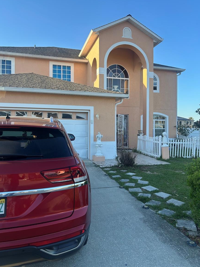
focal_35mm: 27
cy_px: 129
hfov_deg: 51.4
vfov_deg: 65.3
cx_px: 99
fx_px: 208
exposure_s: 1/1019
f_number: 1.5
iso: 50
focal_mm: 5.7
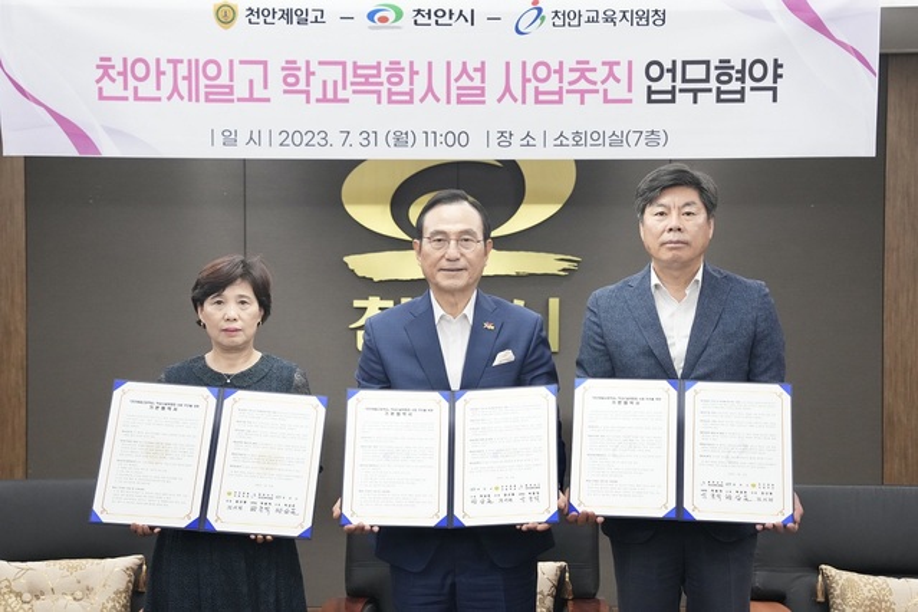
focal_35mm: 62
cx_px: 459
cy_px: 306
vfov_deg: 21.9
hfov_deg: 32.4
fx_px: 1581
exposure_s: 1/200
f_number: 5
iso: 3200
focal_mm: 62
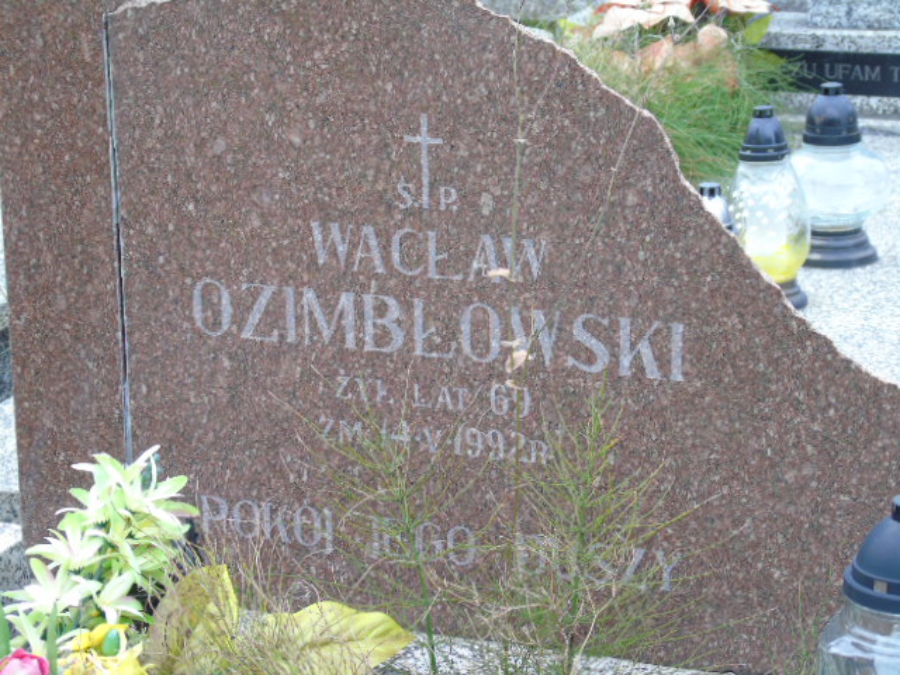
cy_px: 338
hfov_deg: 18.2
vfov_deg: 13.7
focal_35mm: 108
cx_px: 450
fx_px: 2808
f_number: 4.4
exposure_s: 1/40
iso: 80
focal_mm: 19
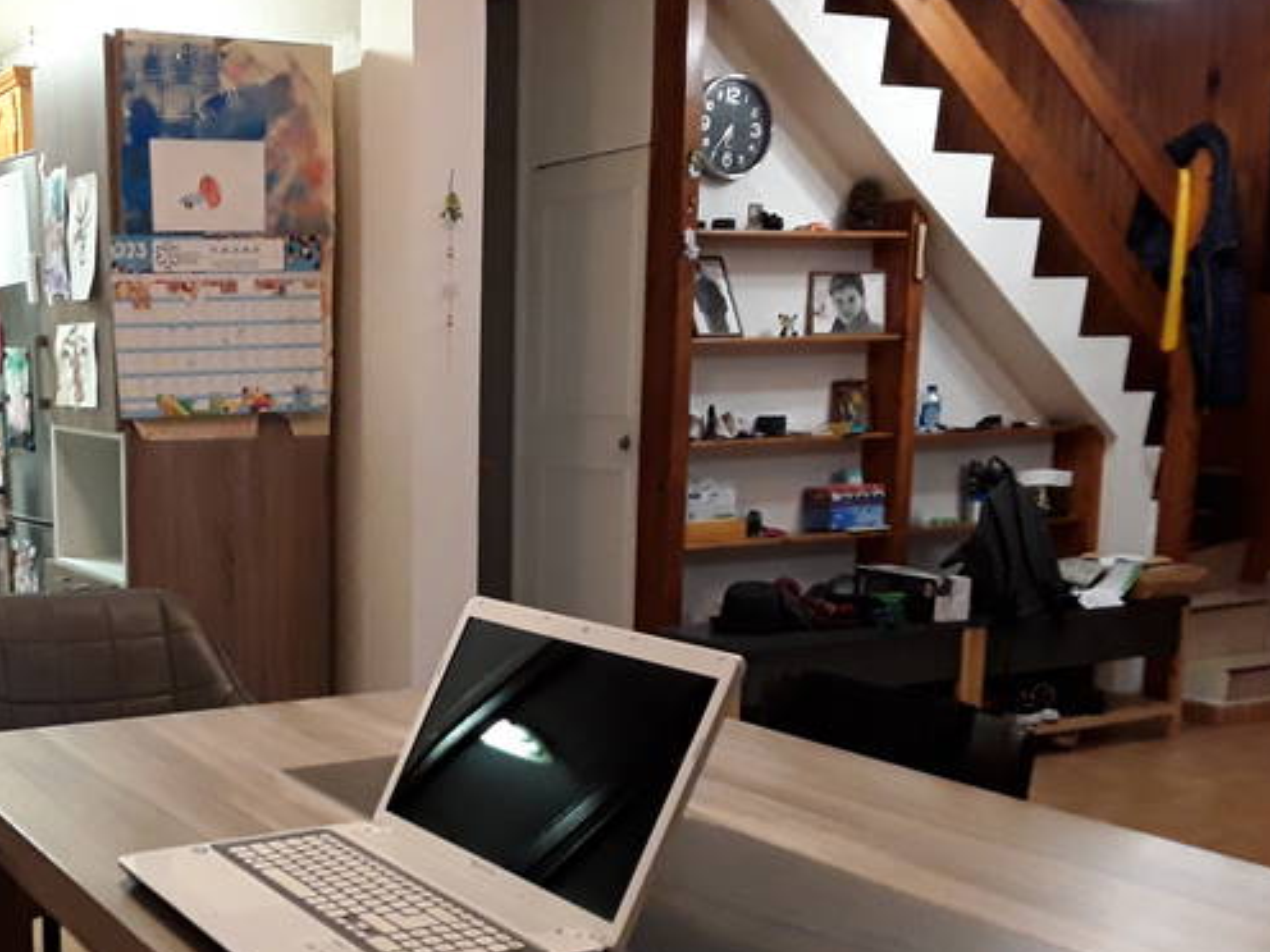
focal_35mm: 43
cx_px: 307
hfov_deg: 42.4
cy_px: 681
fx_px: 1578
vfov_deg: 33.1
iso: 160
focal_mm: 2.91
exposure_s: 1/20
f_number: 1.9
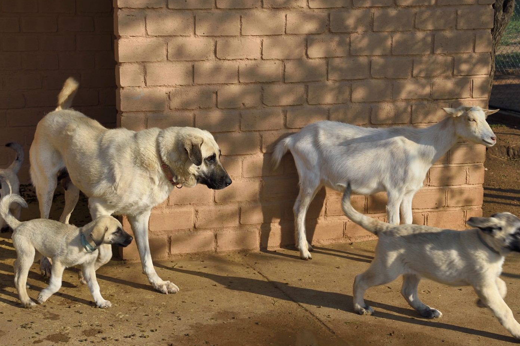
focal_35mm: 67
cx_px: 257
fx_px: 967
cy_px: 165
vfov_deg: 20.3
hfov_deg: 30.1
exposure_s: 1/250
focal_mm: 58
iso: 200
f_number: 10
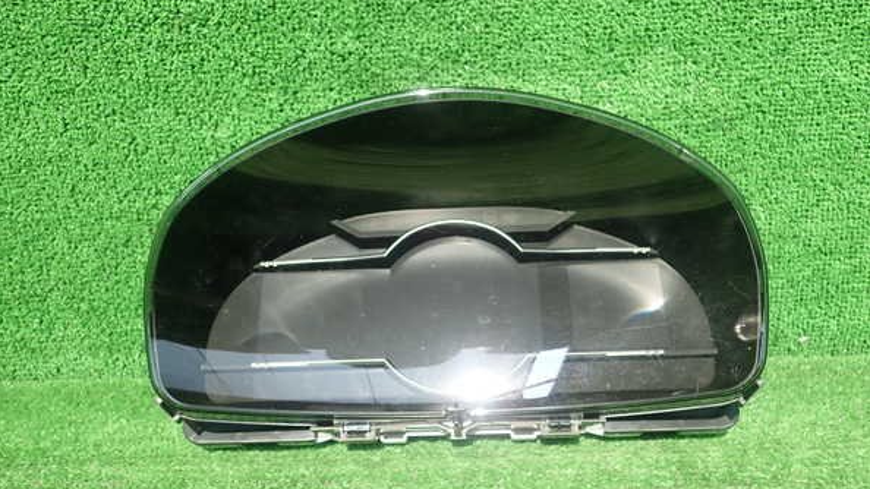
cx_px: 435
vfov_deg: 35.6
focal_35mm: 33
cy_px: 259
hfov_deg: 59.5
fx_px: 761
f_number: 2.3
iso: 100
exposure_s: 1/160
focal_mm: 5.5
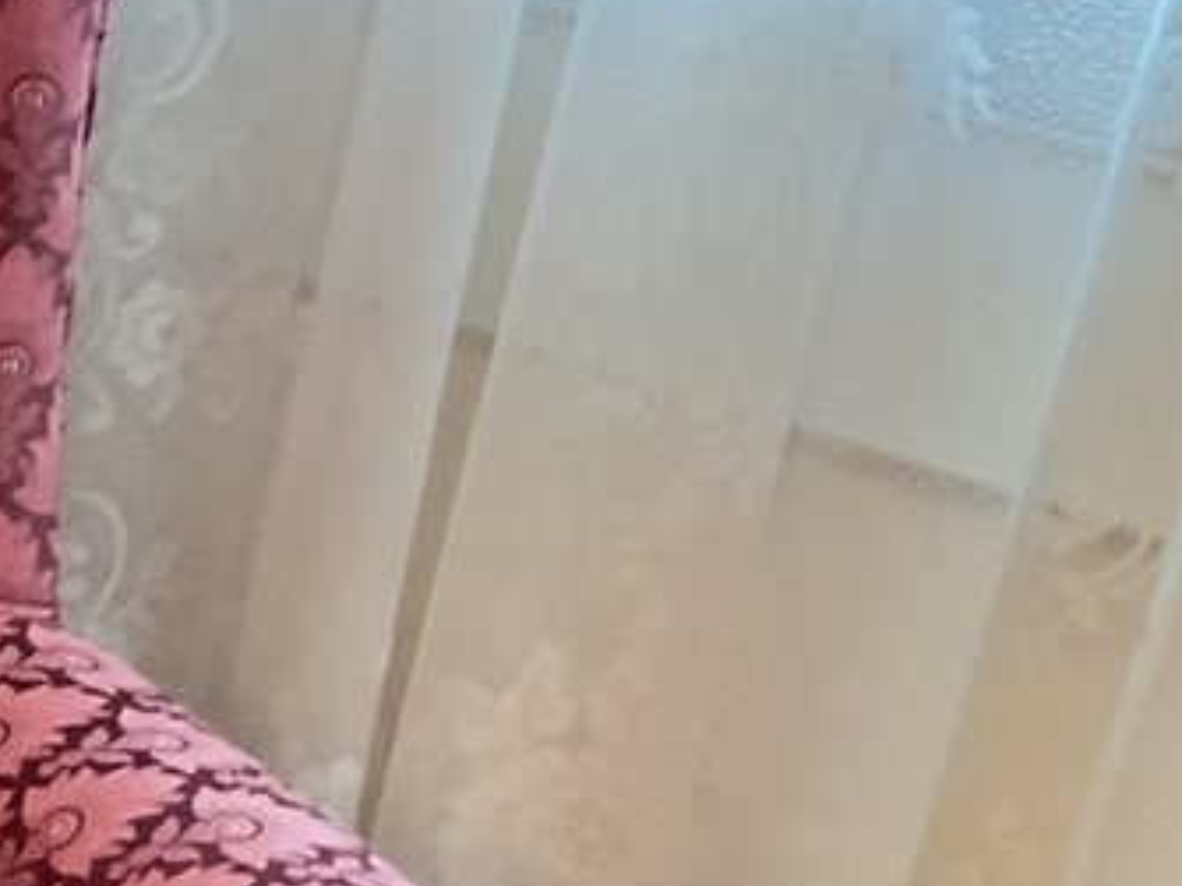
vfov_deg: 11.3
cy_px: 598
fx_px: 4472
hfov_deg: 12.9
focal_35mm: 131
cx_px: -1240
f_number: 1.8
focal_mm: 3
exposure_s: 1/40
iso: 250
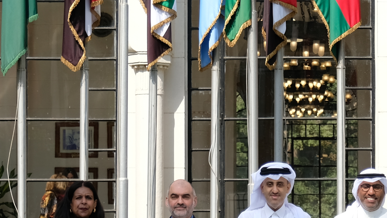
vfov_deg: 7.4
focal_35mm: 163
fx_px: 1673
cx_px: 336
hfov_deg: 13.1
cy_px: 169
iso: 200
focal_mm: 30.2
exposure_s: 1/1800
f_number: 2.8
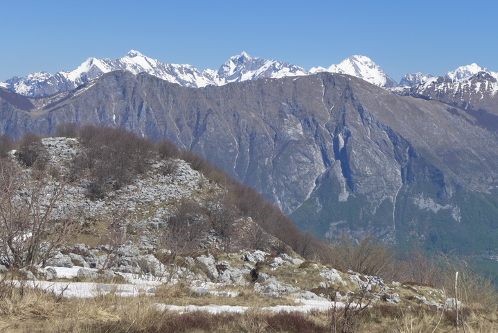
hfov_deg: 25.4
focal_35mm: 80
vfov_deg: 17.1
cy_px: 166
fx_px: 1107
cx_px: 249
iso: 400
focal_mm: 15.7
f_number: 4
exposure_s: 1/2000
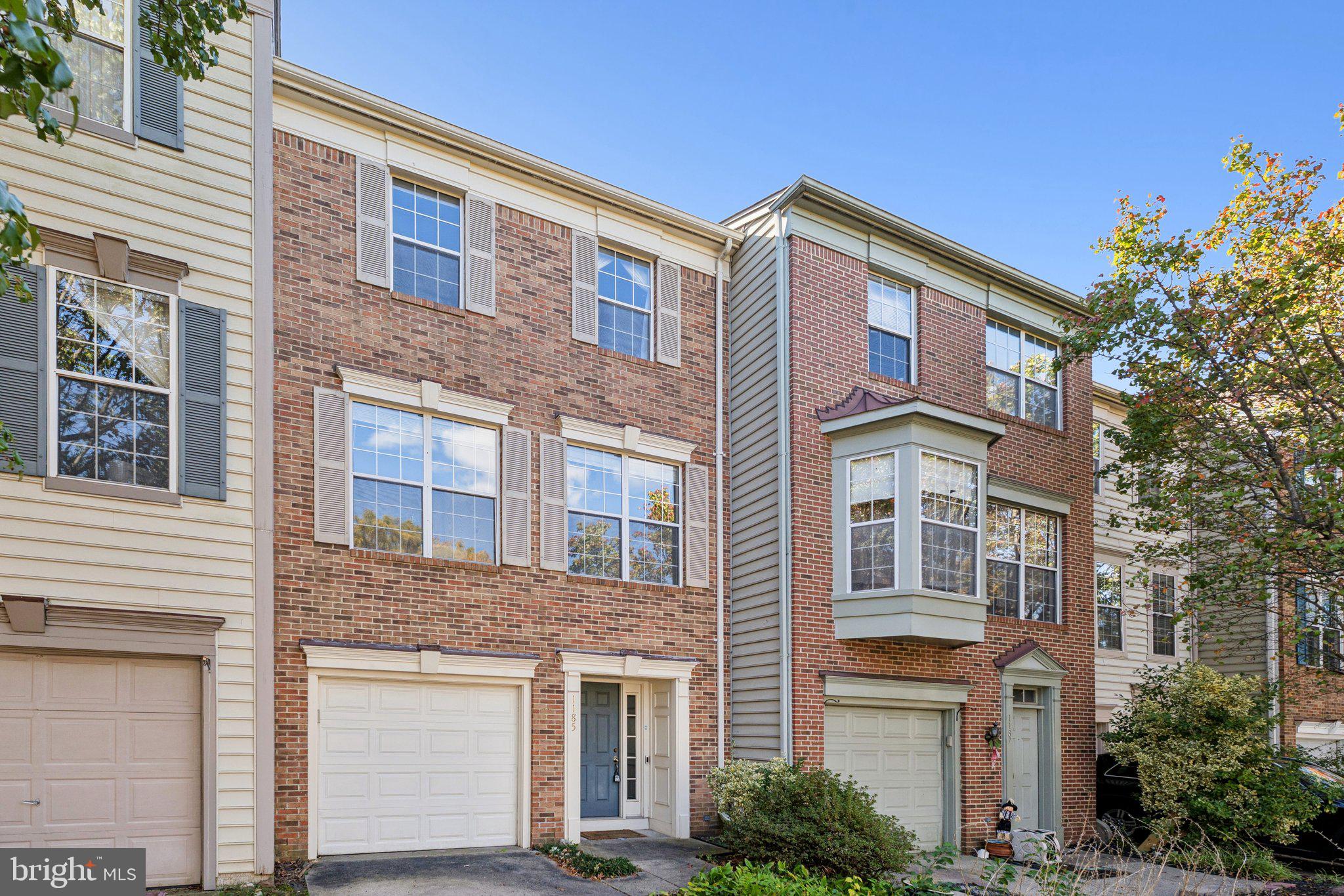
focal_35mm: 15
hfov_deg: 100.4
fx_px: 560
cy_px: 448
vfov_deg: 77.3
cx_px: 672
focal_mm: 10
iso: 125
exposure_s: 1/250
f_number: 4
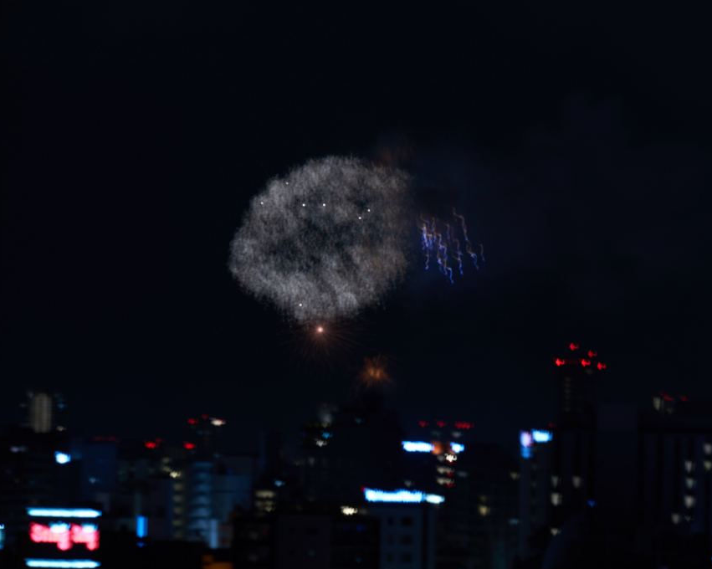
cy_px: 285
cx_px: 410
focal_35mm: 226
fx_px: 4760
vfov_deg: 6.8
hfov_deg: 8.6
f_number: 7.1
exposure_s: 1
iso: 100
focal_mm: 200
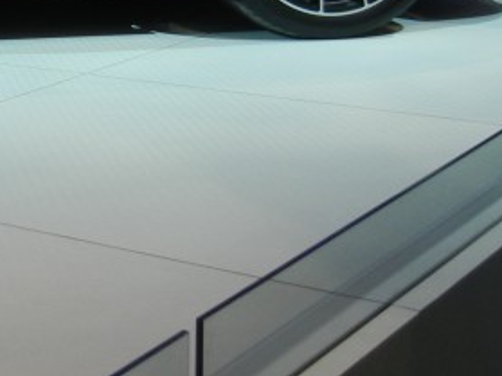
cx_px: -300
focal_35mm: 110
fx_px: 1595
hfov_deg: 16.0
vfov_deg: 13.0
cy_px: -112
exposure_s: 1/69.5
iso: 160
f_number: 3.5
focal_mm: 5.4
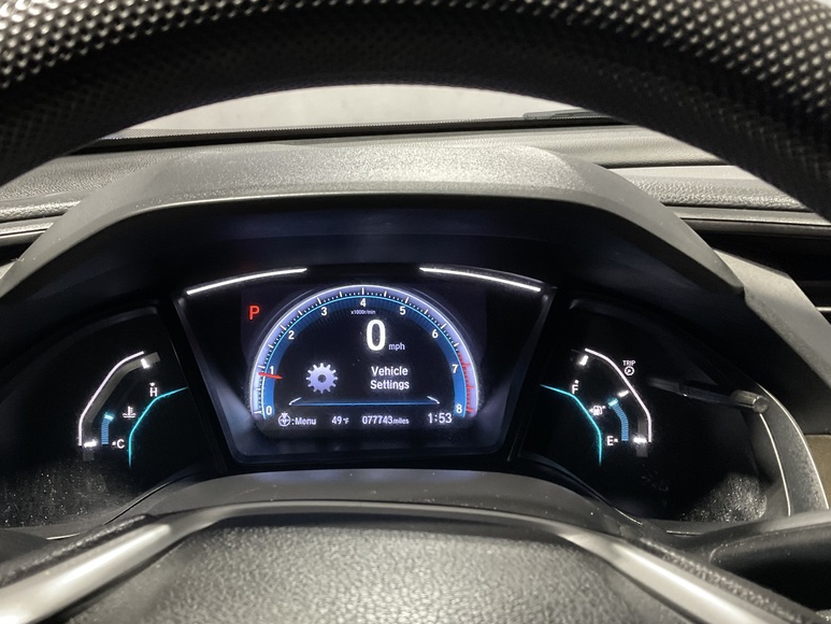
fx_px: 864
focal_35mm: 36
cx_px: 359
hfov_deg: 51.2
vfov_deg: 39.6
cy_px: 345
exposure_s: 1/40
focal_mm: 3
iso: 250
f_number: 1.8
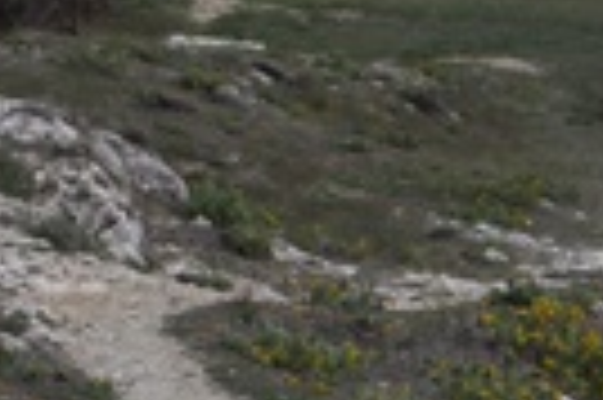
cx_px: -104
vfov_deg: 7.6
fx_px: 2693
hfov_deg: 12.5
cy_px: -757
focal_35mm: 161
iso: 640
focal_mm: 18
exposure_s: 1/800
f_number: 14
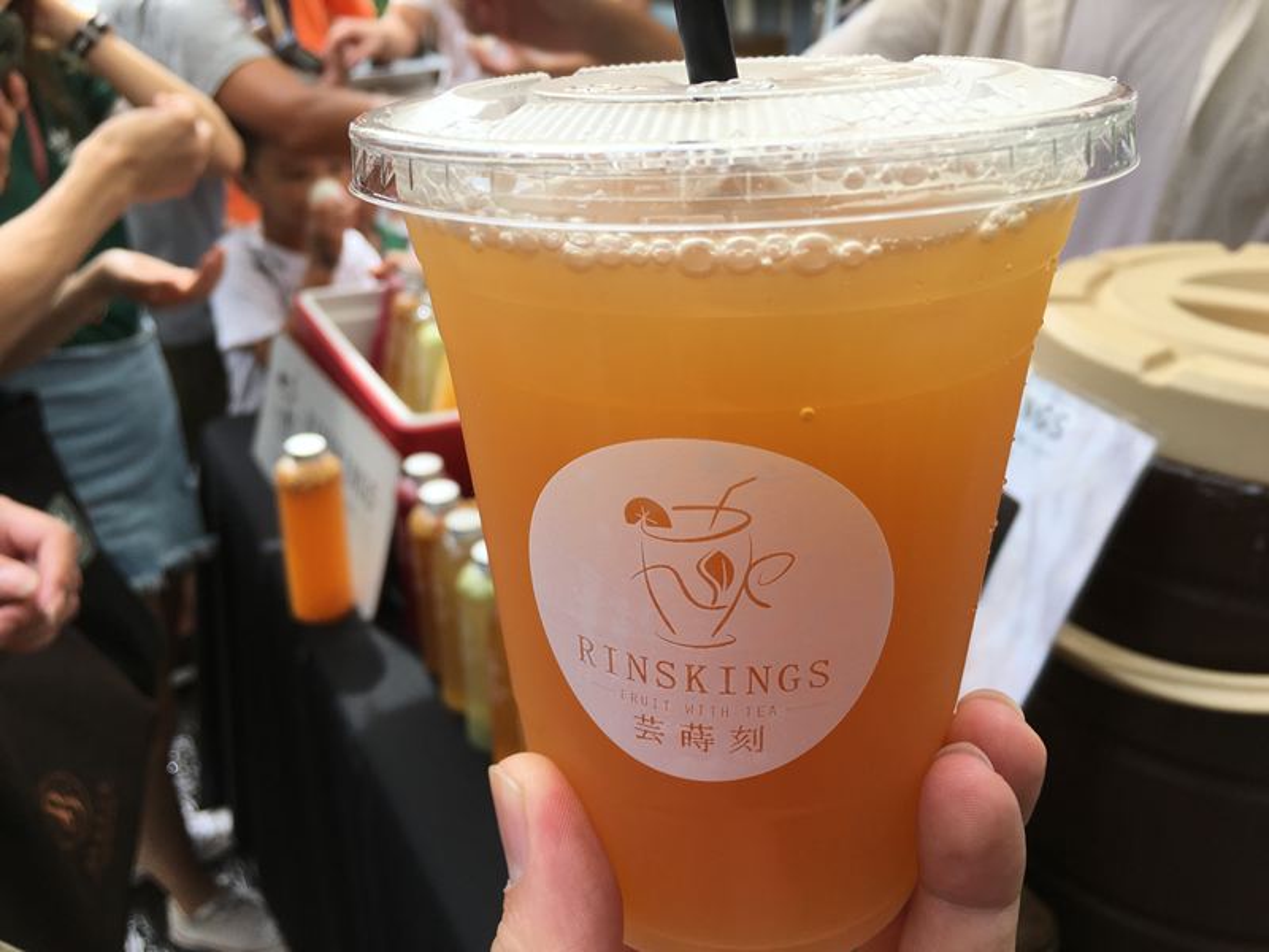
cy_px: 476
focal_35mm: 29
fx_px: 1063
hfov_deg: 61.7
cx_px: 634
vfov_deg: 48.2
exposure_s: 1/388
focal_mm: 4.15
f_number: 2.2
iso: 25
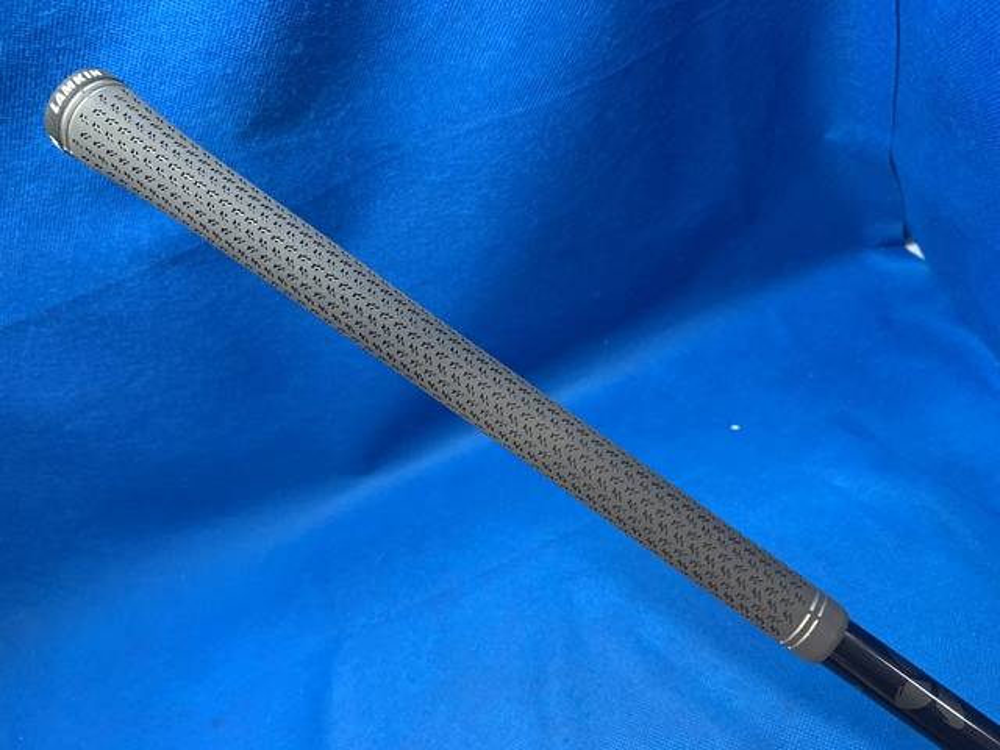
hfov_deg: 67.3
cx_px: 500
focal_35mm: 26
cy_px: 375
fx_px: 751
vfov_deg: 53.1
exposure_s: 1/60
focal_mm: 4.25
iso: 125
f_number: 1.8
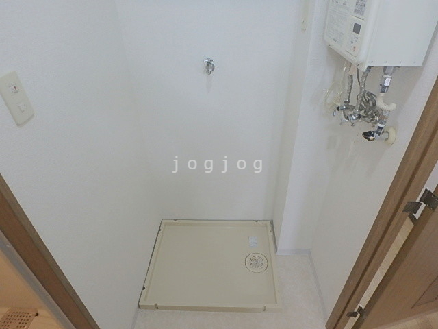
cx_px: 219
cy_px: 164
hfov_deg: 79.0
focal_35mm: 21
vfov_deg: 63.4
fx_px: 266
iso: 250
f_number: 3.5
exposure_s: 1/30
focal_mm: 3.7
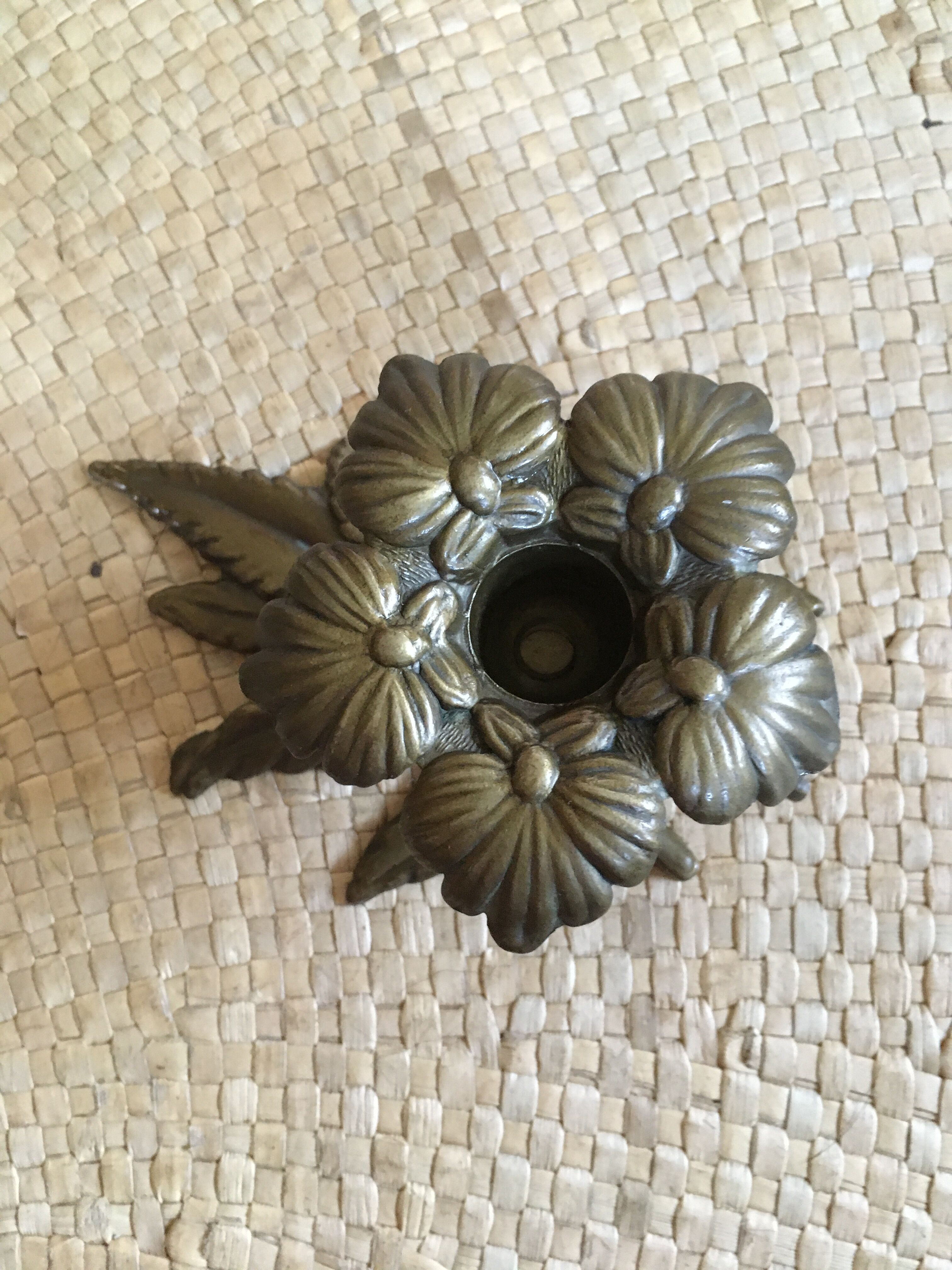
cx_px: 476
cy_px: 635
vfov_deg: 61.7
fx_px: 1063
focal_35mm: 29
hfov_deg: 48.2
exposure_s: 1/17
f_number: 2.2
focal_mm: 4.15
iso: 400
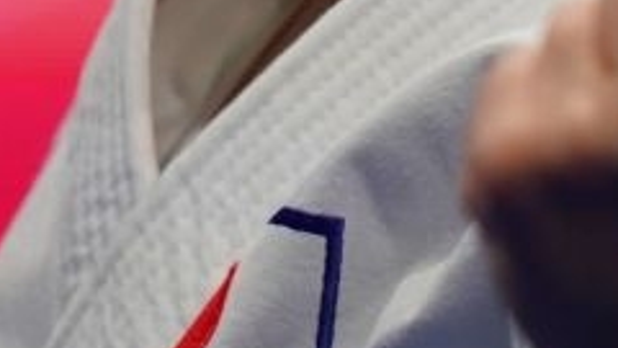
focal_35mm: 3147
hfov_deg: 0.7
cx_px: 211
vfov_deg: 0.4
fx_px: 51570
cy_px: -211
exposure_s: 1/500
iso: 800
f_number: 2.8
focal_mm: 400
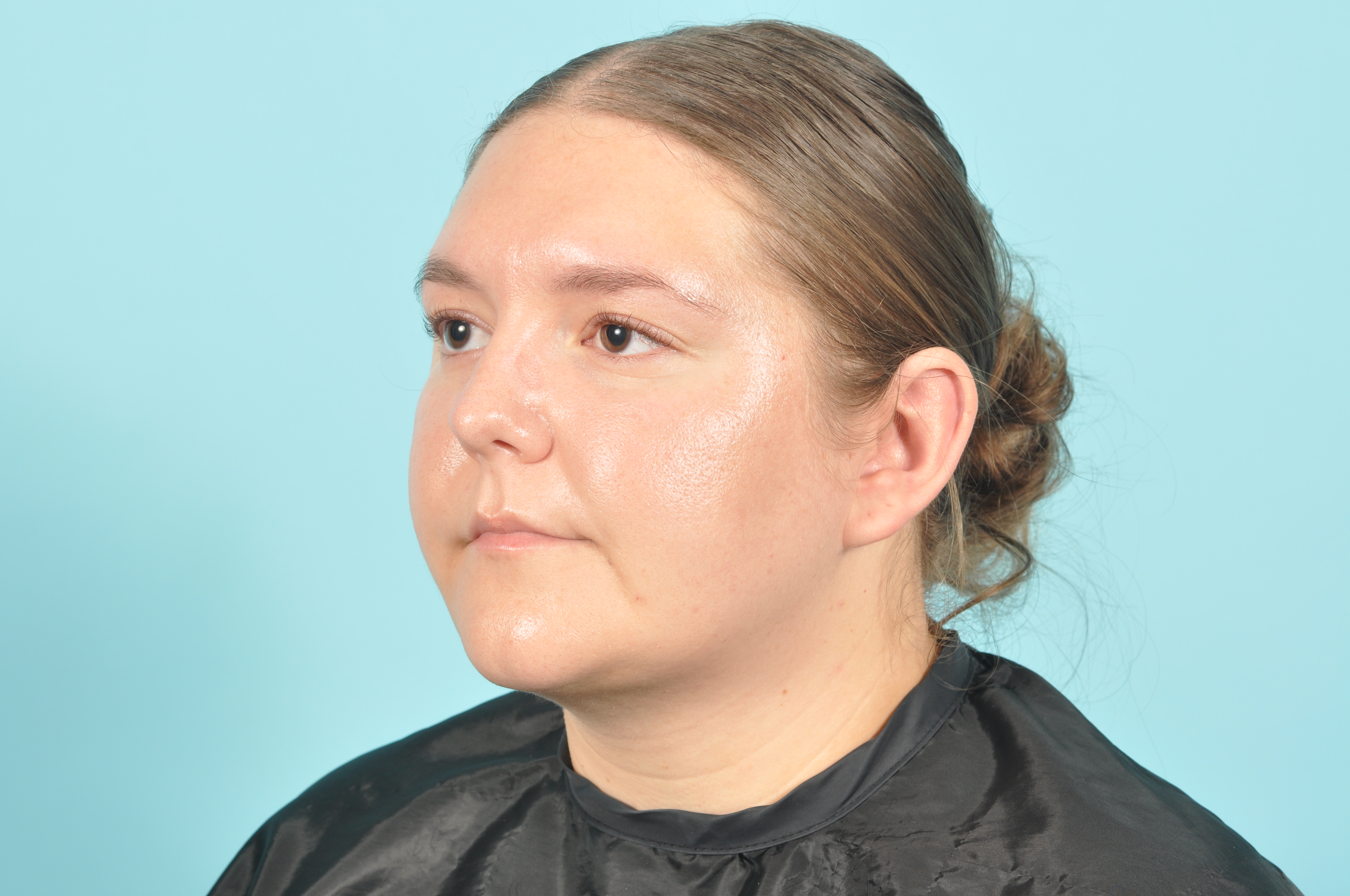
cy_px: 448
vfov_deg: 15.2
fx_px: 3371
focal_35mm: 90
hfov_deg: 22.6
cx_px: 675
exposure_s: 1/125
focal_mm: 60
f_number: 11
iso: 200
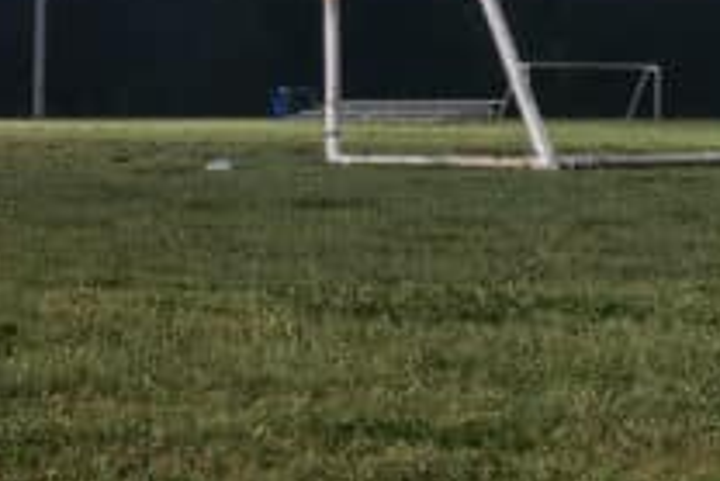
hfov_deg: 14.6
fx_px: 2662
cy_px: 78
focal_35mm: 133
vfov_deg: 10.3
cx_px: -287
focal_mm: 18
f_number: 16
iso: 100
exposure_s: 2
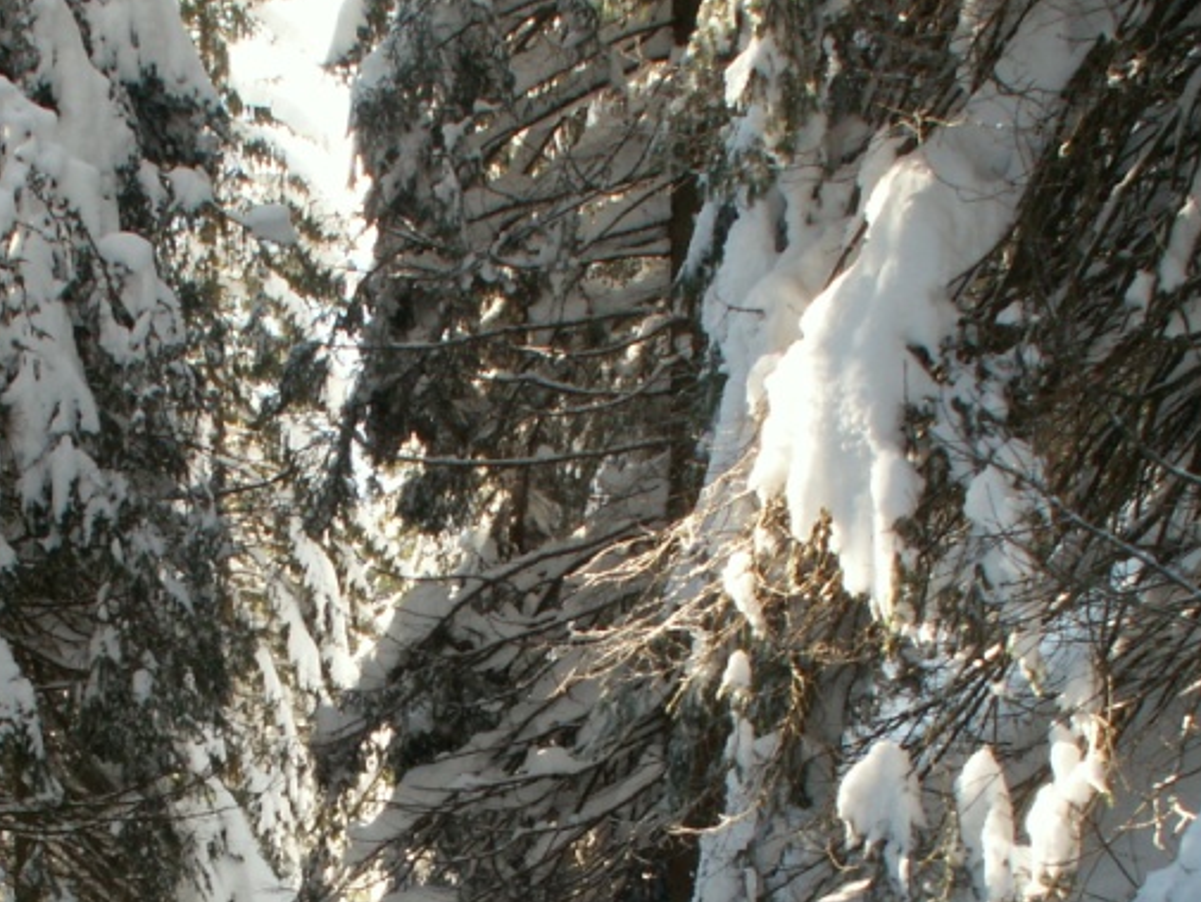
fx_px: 2464
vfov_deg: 20.2
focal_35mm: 71
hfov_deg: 27.1
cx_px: 347
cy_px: 878
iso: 50
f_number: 7.1
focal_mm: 5.86
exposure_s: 1/25
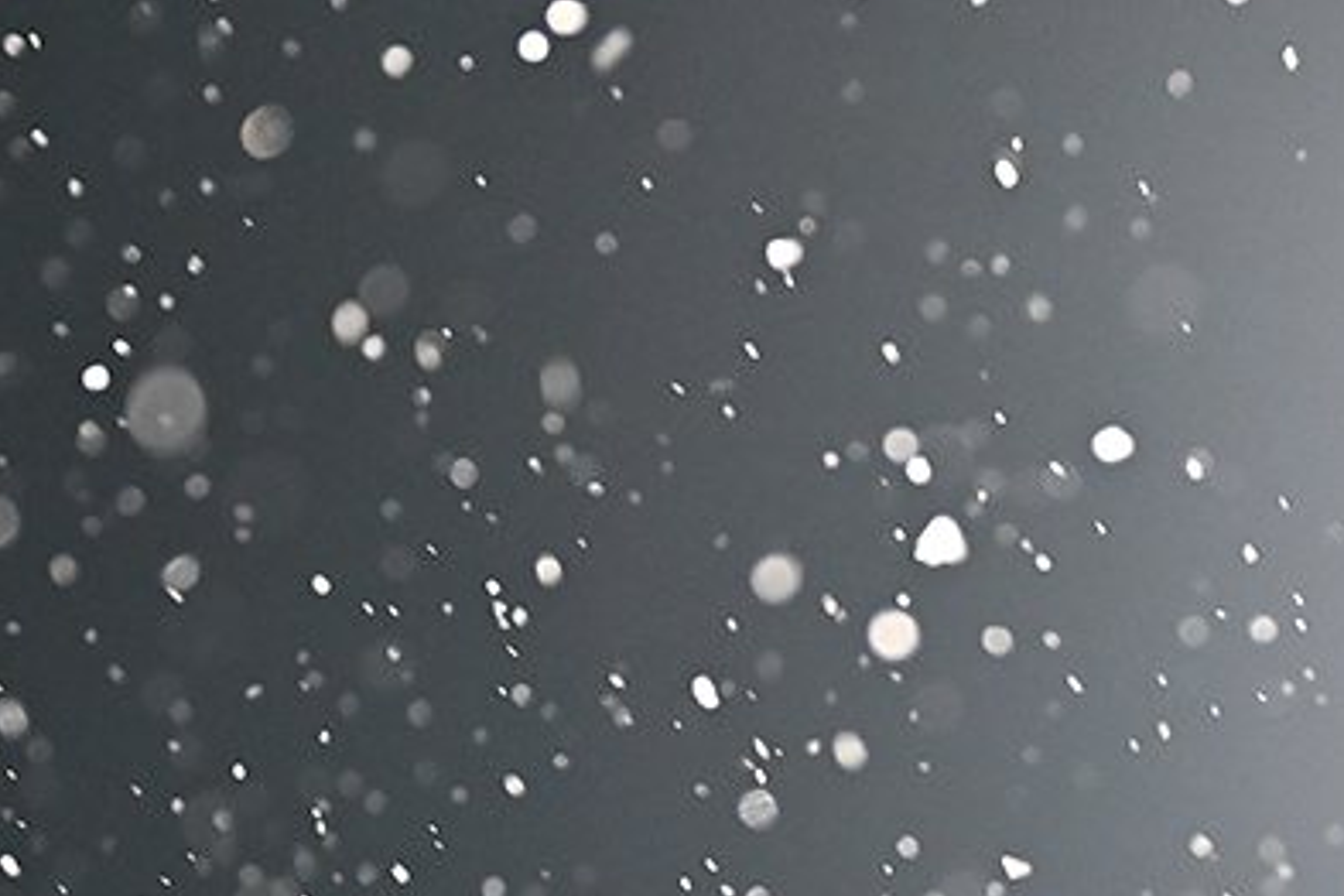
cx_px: 2592
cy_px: 1802
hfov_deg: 3.1
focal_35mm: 660
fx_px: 24638
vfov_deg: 2.1
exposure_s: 1/1600
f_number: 1.8
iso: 2000
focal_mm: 135
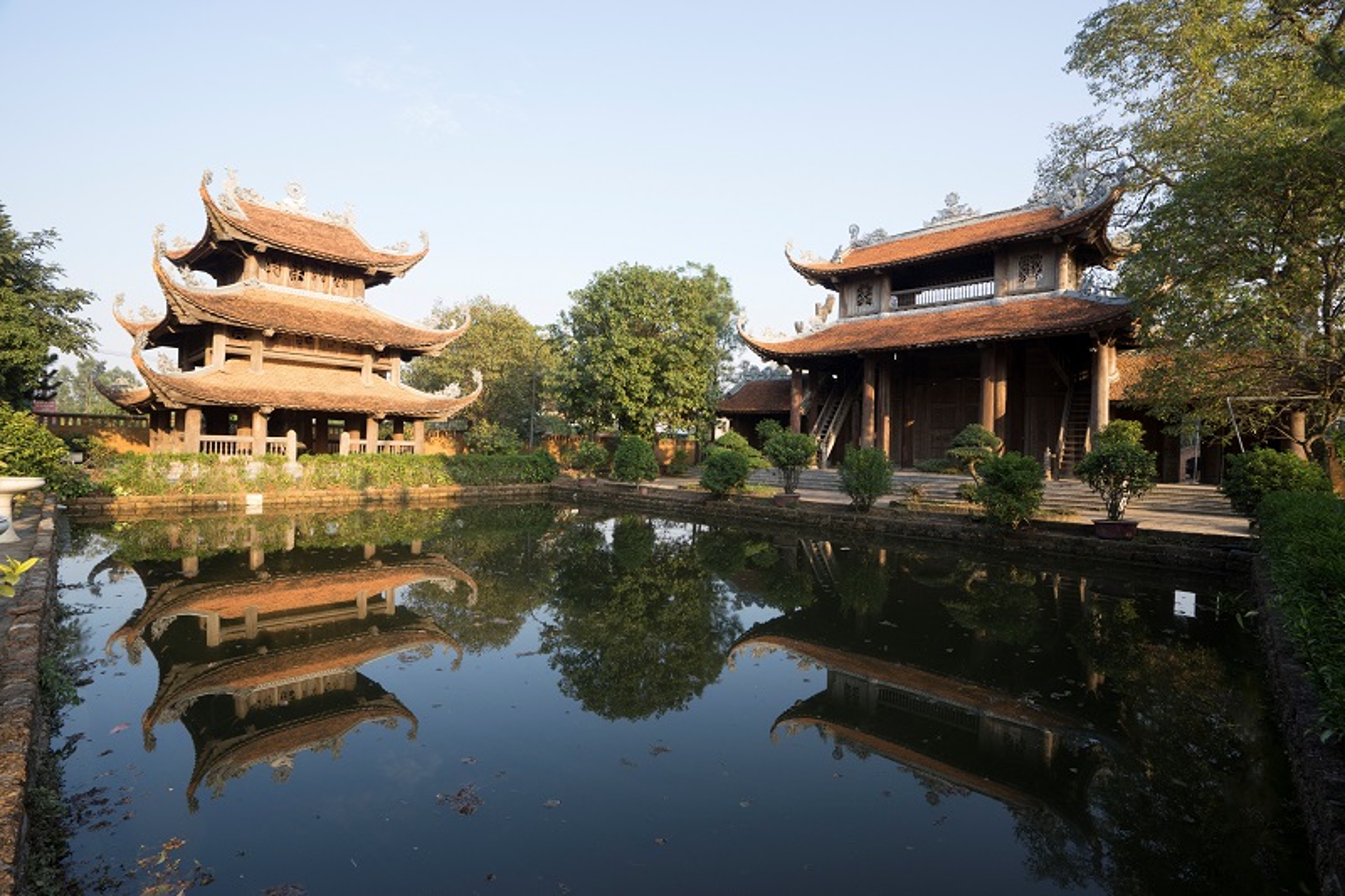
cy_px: 448
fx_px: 598
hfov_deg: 96.7
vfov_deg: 73.7
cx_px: 672
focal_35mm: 16
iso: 400
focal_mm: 16
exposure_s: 1/200
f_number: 8
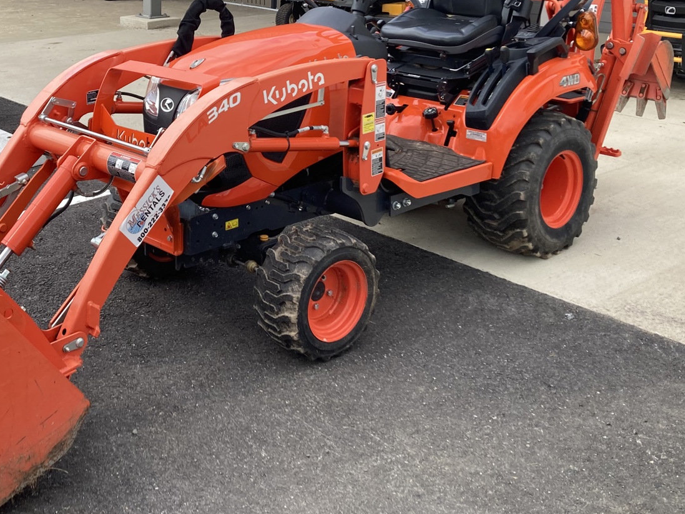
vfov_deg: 28.9
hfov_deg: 38.3
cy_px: 86
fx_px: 970
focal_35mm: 49
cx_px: 205
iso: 20
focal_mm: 3.99
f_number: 1.8
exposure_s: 1/607
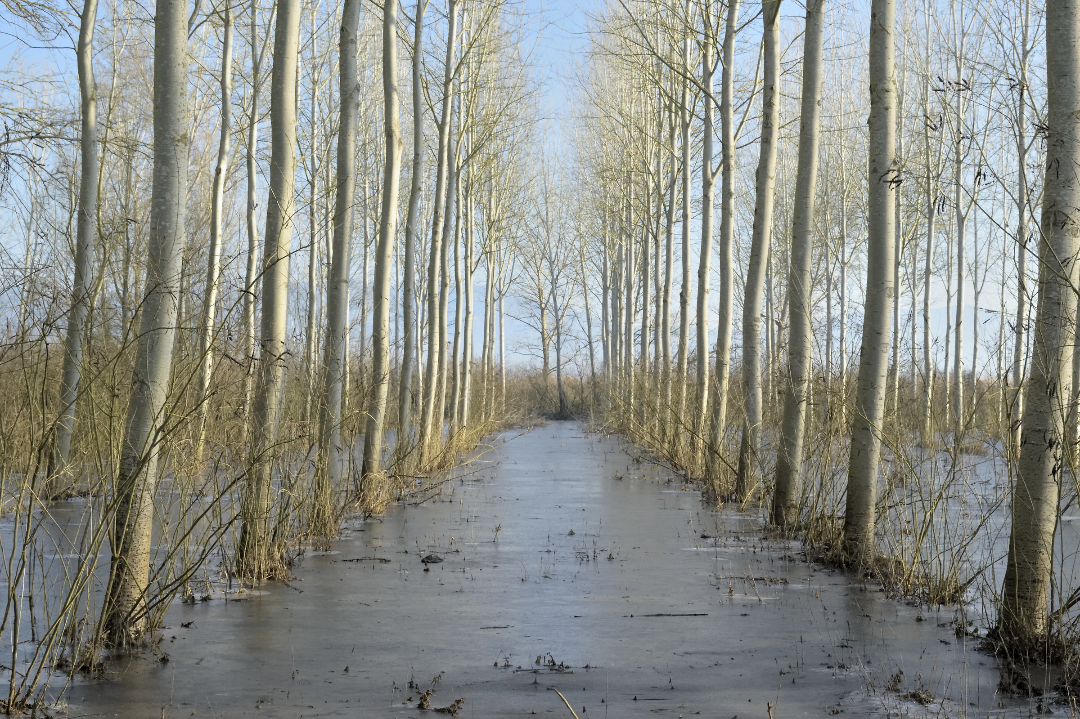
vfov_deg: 21.6
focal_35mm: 63
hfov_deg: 31.9
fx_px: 1889
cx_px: 540
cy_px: 360
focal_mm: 42
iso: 1800
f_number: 14
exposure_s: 1/160
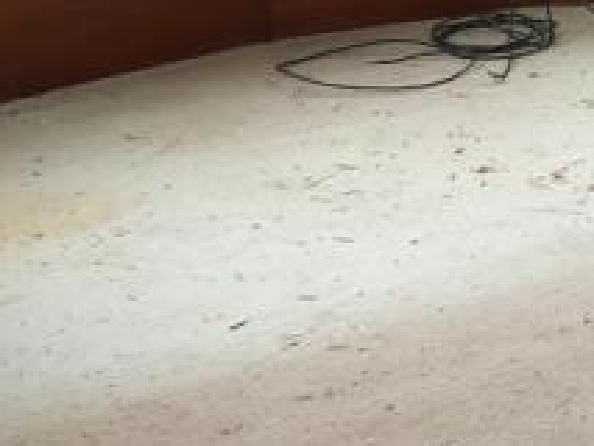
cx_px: 1358
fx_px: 1648
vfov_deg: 14.5
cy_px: -209
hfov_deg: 14.6
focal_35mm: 96
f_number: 2.8
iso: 100
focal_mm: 3.6
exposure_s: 1/60
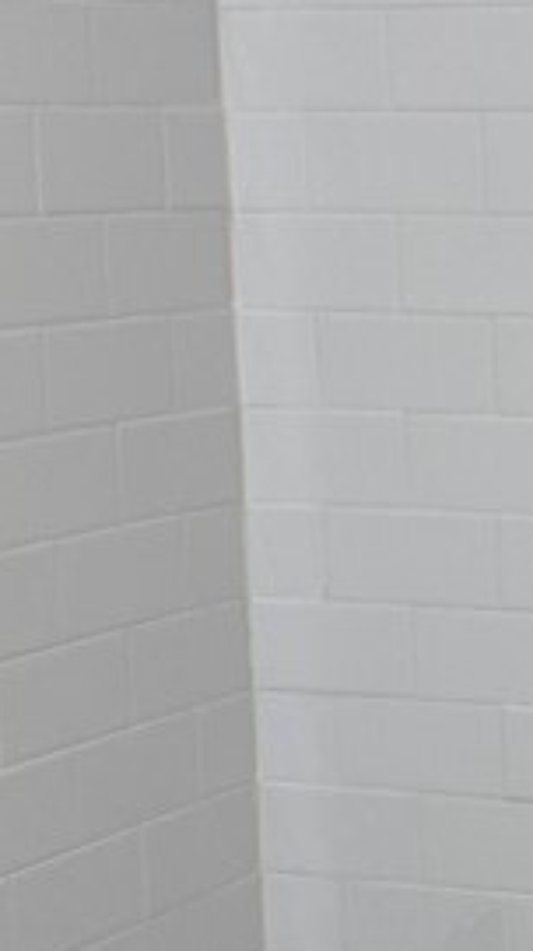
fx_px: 2694
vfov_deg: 19.9
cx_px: 1034
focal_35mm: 107
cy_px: 632
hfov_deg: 10.5
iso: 50
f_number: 1.8
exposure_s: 1/120
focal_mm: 4.25
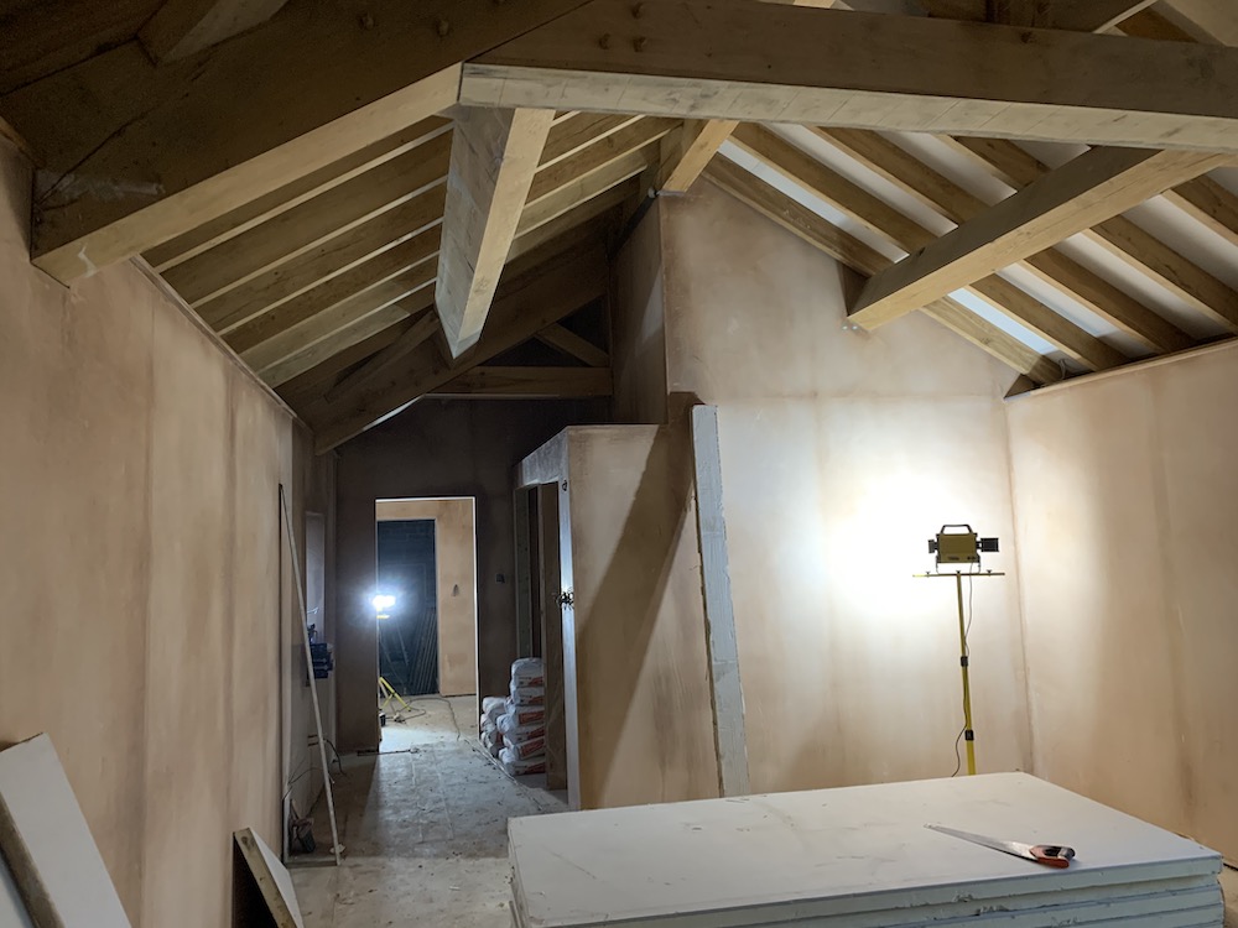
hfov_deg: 67.3
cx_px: 619
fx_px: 930
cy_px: 464
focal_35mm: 26
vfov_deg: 53.1
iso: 200
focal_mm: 4.25
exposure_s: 1/50
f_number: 1.8
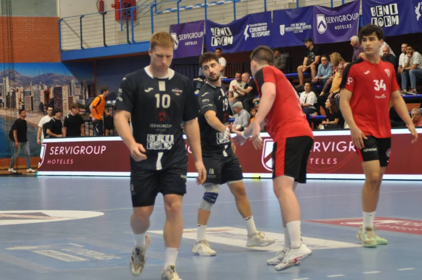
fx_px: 1721
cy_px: 140
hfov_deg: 14.0
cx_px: 211
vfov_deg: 9.3
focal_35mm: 147
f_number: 4
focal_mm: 98
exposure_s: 1/250
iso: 1800
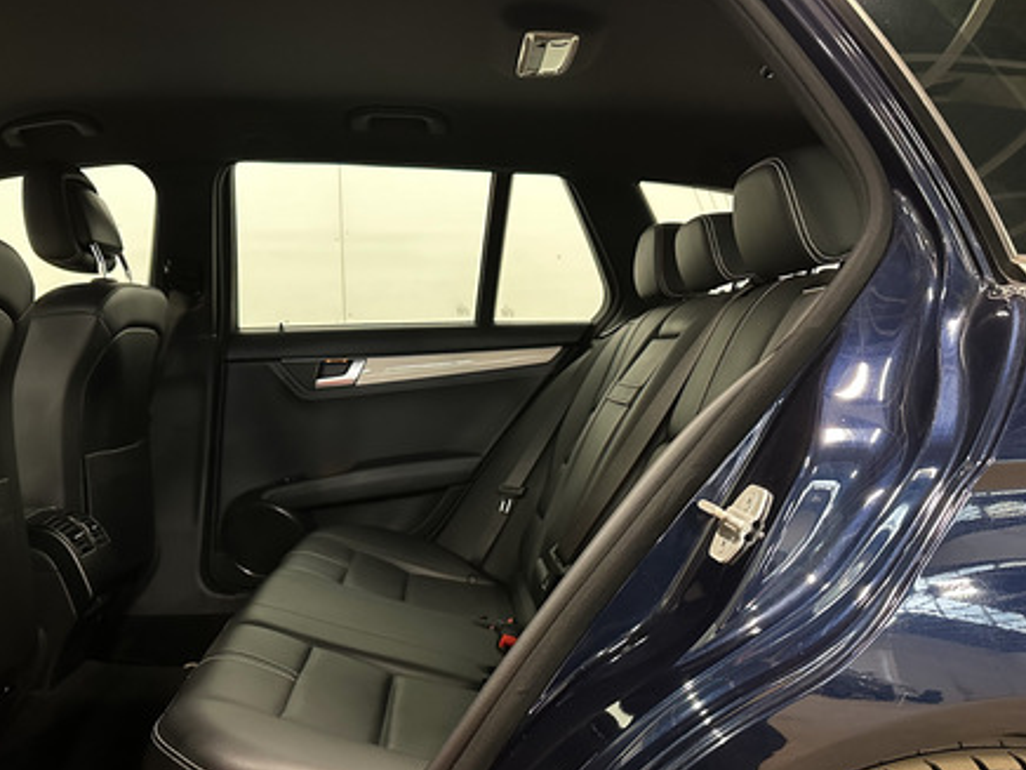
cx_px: 489
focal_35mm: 33
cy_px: 518
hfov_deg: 55.3
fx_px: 978
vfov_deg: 42.3
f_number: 1.8
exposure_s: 1/35
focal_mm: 6.86
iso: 1000
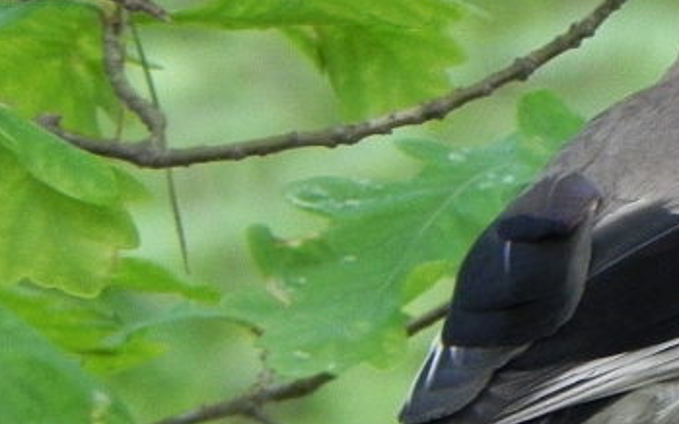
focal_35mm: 2110
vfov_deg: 0.6
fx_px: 39039
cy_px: 383
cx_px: 796
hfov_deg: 1.0
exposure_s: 1/42
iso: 400
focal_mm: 120
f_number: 8
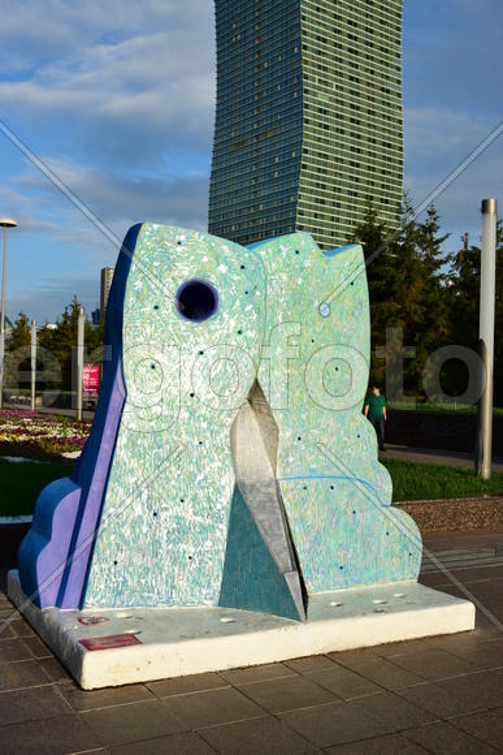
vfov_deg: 51.3
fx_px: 785
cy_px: 378
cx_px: 252
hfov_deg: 35.5
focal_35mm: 38
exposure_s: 1/250
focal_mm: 25
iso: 100
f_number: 8
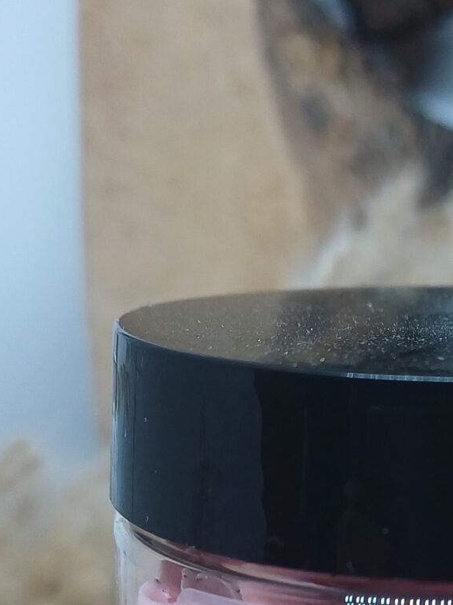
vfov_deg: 22.7
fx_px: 1467
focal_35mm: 84
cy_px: 557
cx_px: 435
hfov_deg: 17.2
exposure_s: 1/60
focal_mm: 4.65
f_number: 1.8
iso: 100
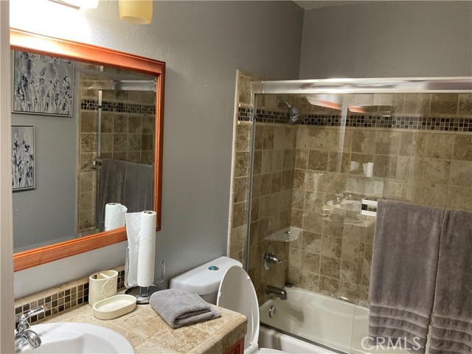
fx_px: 395
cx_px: 236
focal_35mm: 29
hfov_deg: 61.7
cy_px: 177
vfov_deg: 48.2
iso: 160
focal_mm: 3
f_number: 1.8
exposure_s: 1/60
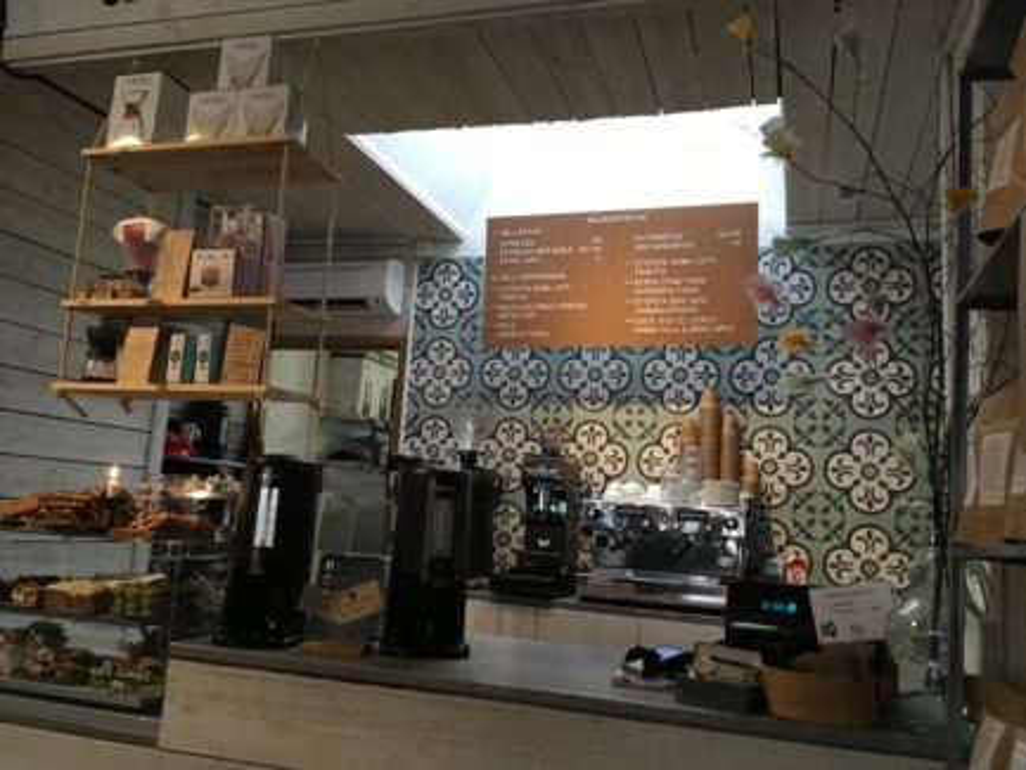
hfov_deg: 61.6
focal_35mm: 29
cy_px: 385
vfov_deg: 48.2
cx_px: 513
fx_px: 860
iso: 100
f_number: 2.2
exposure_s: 1/33
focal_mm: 4.15
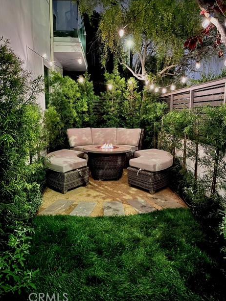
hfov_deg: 51.3
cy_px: 148
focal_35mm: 27
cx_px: 117
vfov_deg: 65.3
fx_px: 235
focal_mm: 5.1
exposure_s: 1/5
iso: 800
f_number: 1.6
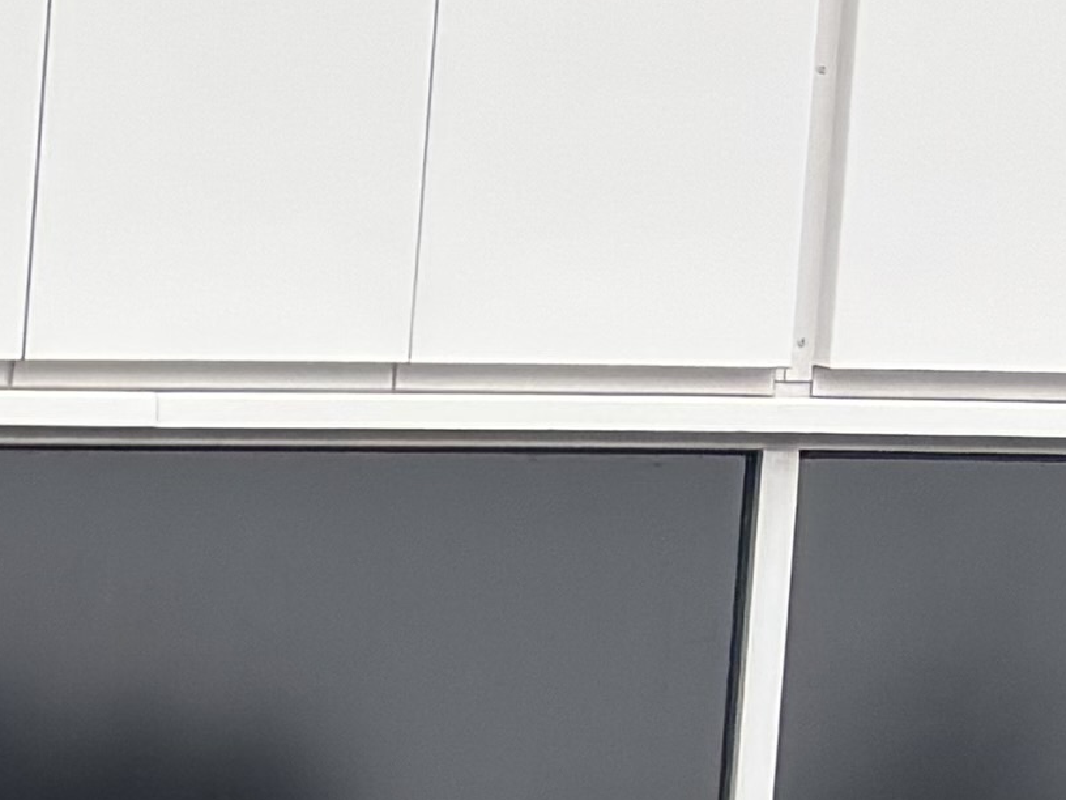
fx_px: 5605
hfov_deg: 8.5
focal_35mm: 182
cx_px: -2421
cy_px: 2123
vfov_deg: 7.5
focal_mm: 5.96
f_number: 1.6
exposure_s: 1/121
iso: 40
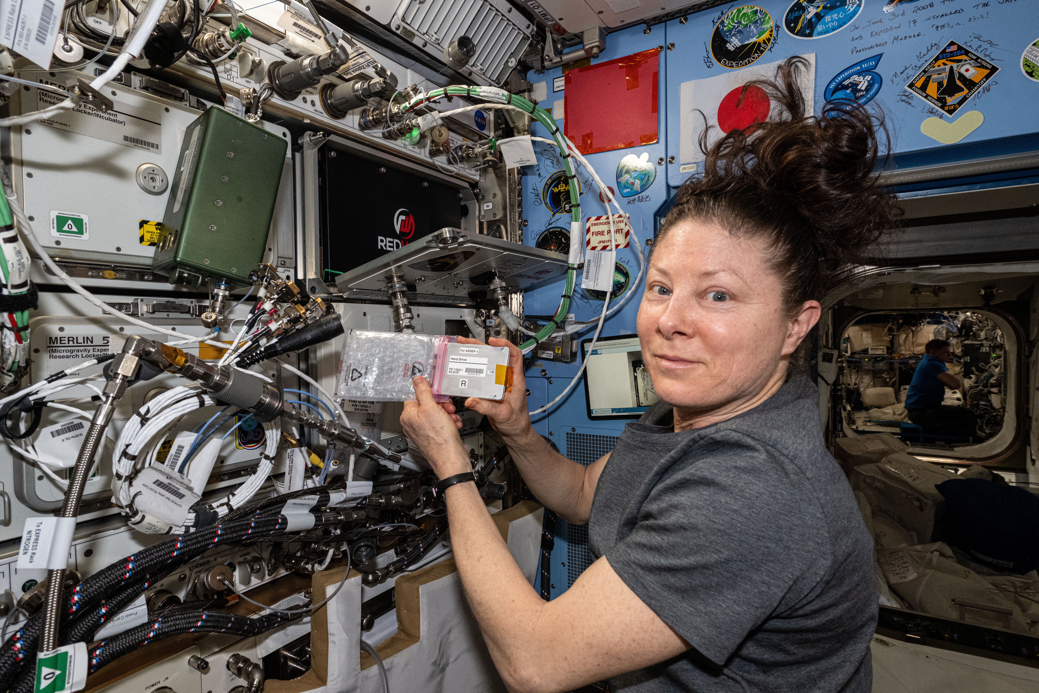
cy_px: 346
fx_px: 577
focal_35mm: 20
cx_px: 520
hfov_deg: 84.0
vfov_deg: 61.9
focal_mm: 20
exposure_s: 1/60
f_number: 10
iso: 4000
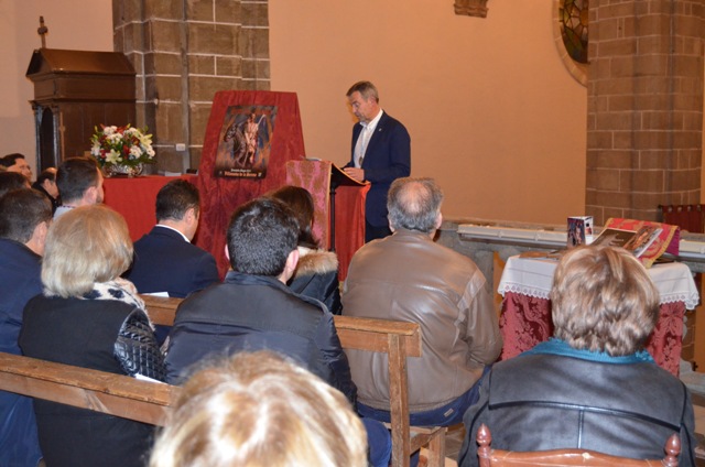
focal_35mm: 45
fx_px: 879
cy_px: 234
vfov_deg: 29.7
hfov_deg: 43.7
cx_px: 352
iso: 3200
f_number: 4.2
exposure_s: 1/60
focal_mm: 30
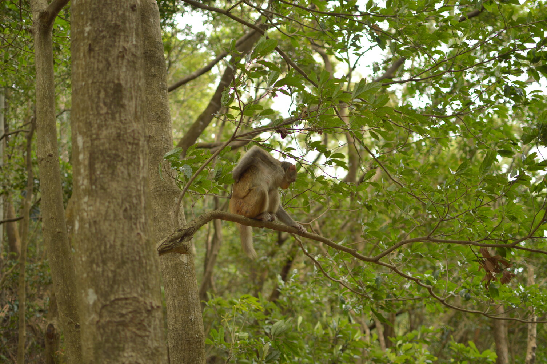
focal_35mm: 52
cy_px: 182
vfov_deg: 25.7
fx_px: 797
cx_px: 274
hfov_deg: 37.9
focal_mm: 35
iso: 100
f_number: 1.8
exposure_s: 1/160
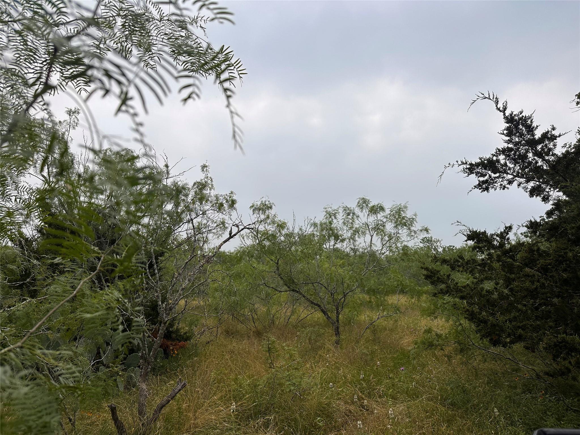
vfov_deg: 56.8
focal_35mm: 24
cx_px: 290
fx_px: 402
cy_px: 218
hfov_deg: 71.6
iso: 80
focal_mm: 6.86
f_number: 1.78
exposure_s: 1/5525
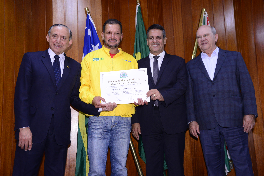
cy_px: 88
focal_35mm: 40
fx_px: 293
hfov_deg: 48.4
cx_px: 132
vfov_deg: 33.4
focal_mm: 40
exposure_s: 1/60
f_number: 6.3
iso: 2500
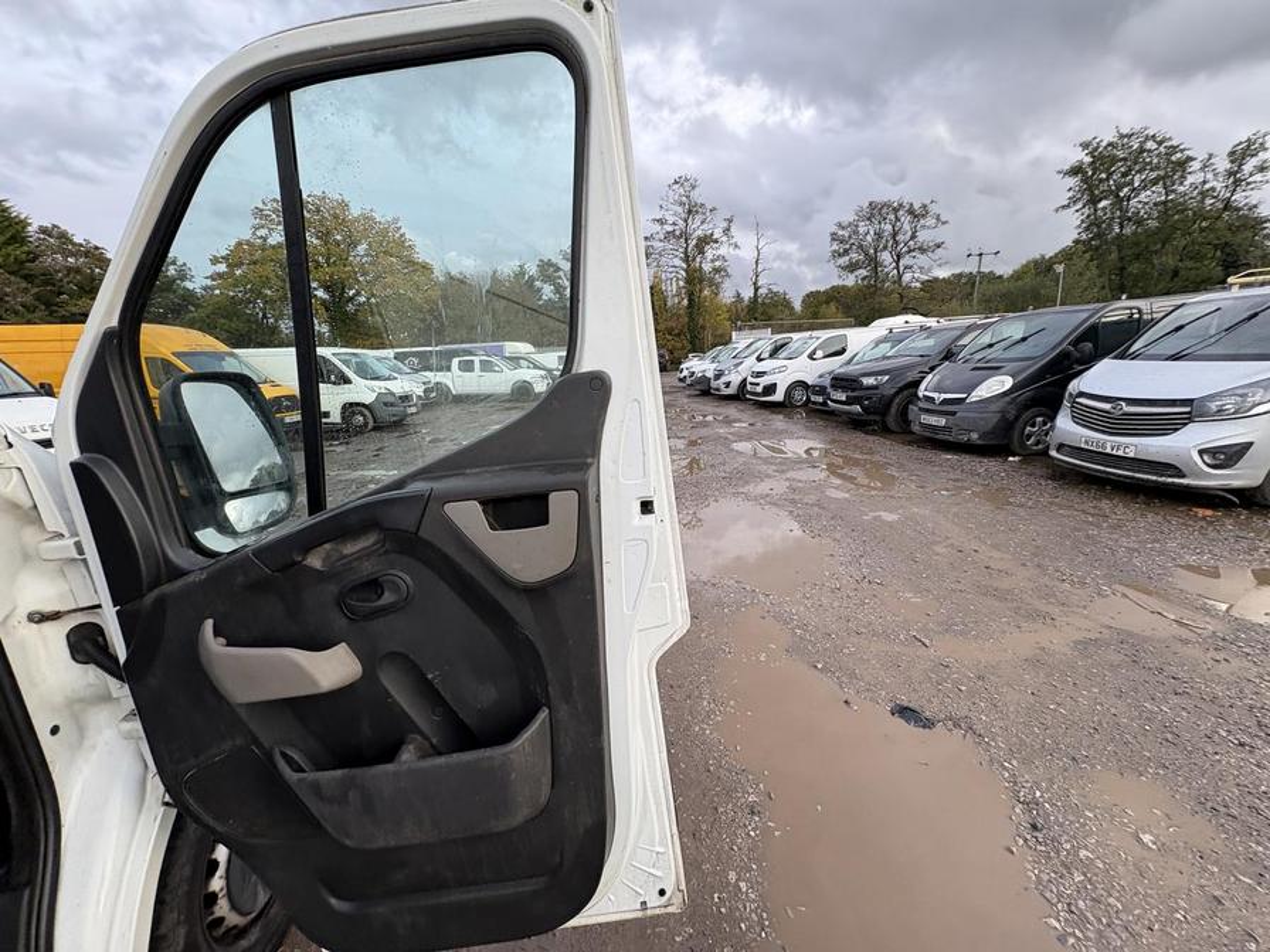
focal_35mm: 14
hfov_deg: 102.1
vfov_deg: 85.7
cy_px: 476
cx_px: 635
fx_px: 514
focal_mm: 2.22
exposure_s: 1/118
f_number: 2.2
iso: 40
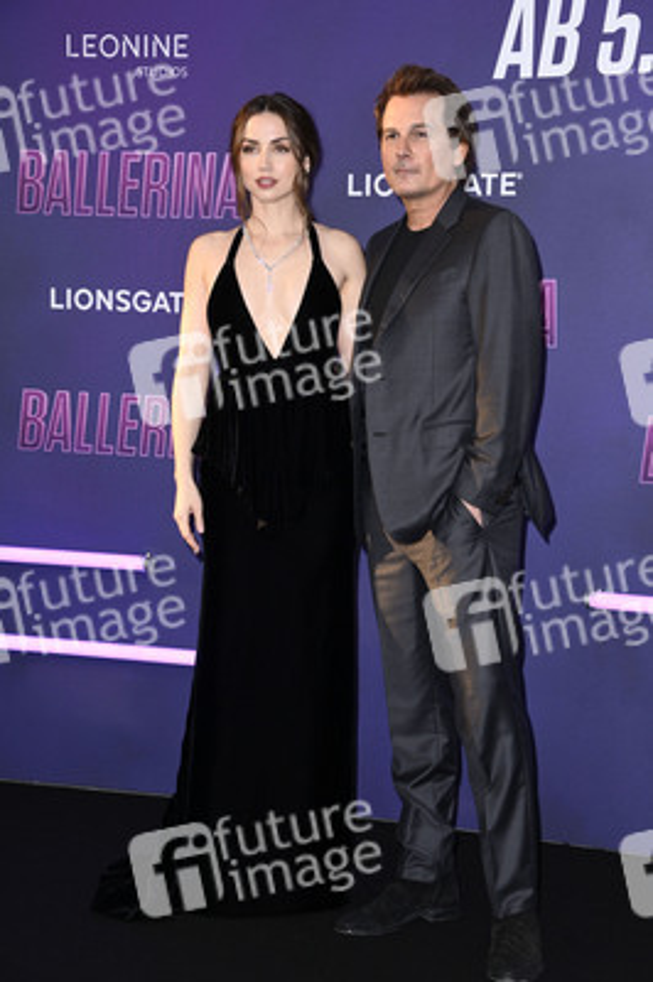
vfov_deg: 23.9
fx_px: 2317
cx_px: 326
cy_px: 491
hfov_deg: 16.0
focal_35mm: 85
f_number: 7.1
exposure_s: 1/250
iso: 500
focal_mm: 85
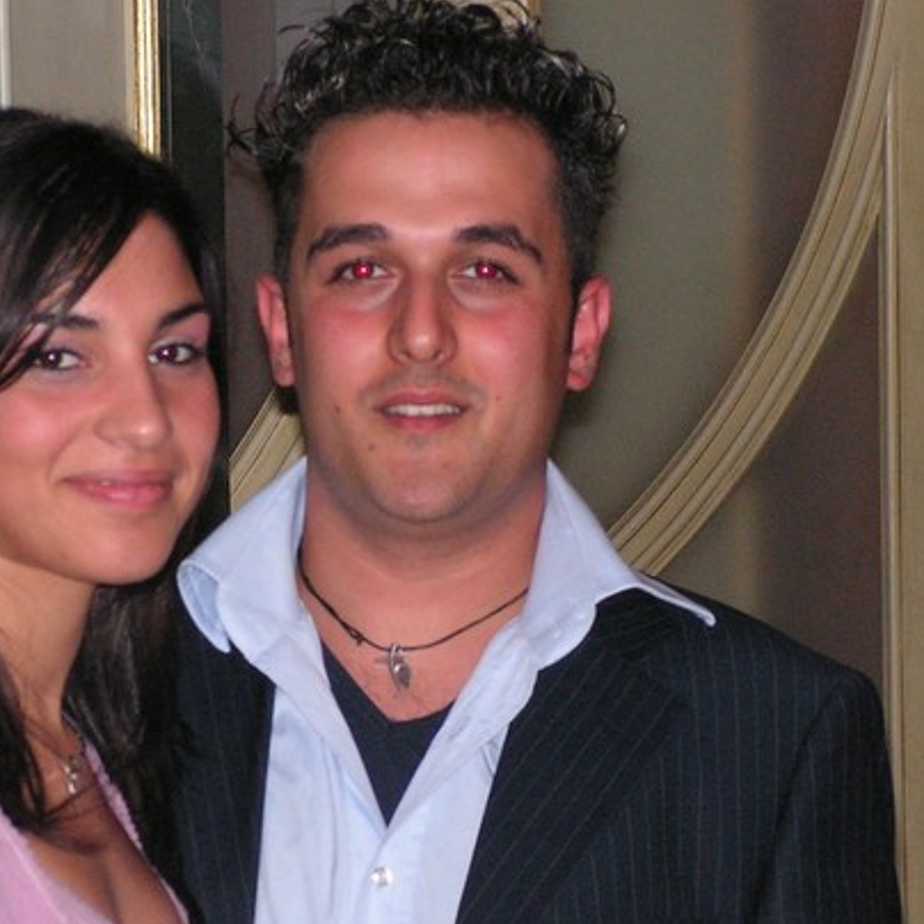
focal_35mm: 198
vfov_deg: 8.8
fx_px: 5980
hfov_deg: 8.8
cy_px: 650
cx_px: 277
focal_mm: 18.9
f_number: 3.4
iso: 200
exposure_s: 1/100
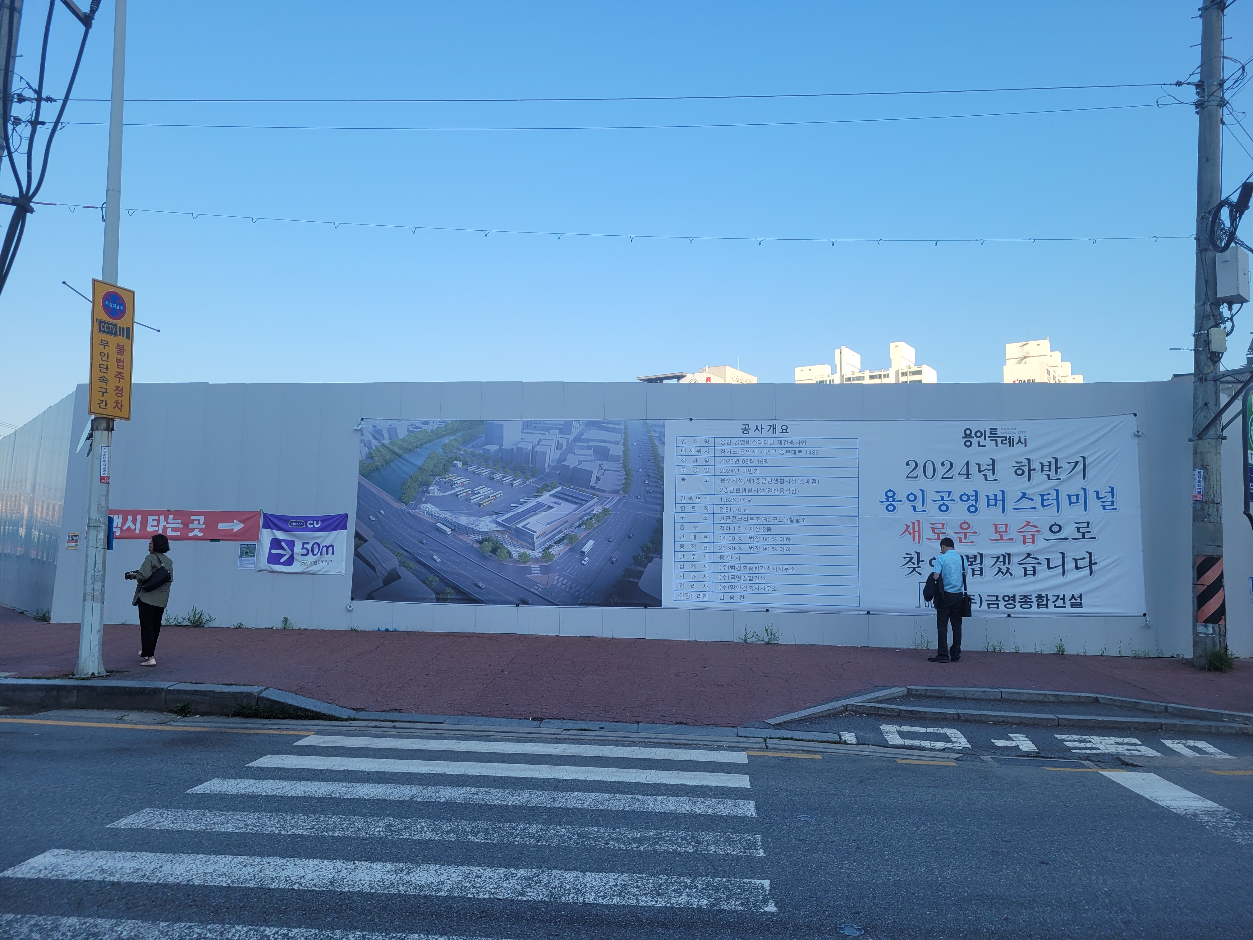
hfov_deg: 67.3
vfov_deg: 53.1
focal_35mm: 26
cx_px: 626
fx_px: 941
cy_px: 470
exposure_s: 1/1132
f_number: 1.8
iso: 40
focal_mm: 5.4
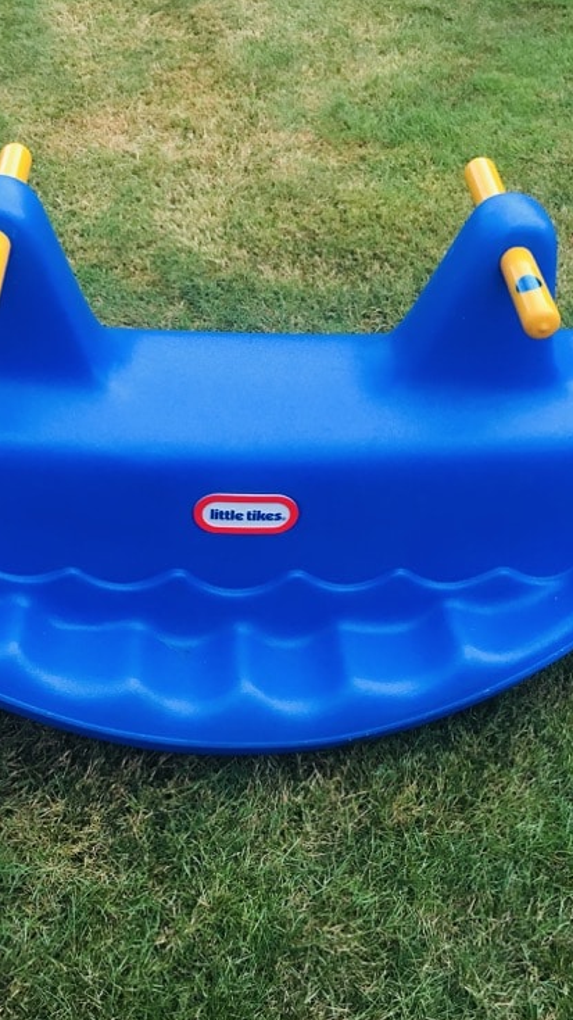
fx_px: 1162
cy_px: 507
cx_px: 248
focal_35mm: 43
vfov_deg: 47.4
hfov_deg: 27.7
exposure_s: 1/33
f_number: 2.2
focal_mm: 4.15
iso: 50
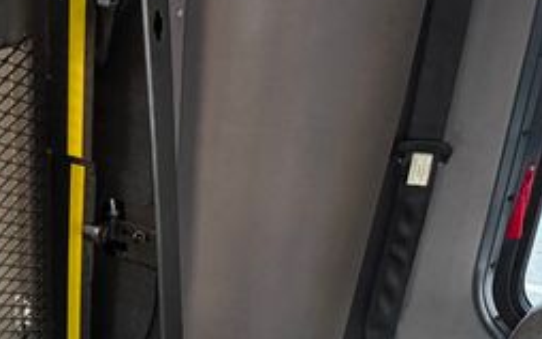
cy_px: 478
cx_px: -26
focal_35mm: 64
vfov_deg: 18.5
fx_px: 946
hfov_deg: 29.4
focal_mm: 6.76
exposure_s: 1/40
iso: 1000
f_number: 1.78
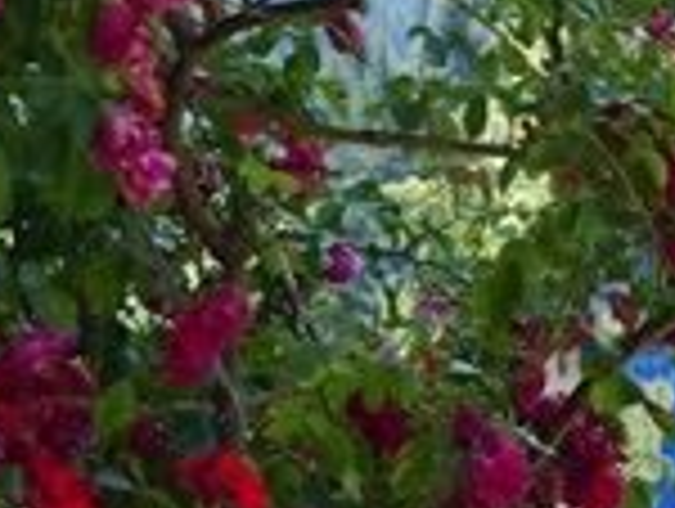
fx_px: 6660
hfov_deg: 5.7
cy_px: 800
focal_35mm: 341
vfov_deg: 4.3
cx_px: 1084
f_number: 3.8
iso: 100
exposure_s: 1/160
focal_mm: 32
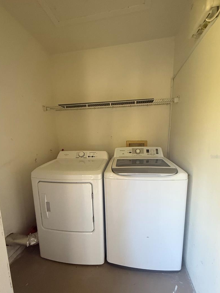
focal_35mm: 16
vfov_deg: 94.3
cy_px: 157
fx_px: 136
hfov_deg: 78.1
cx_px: 105
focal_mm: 2.22
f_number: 2.2
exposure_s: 1/63
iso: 320
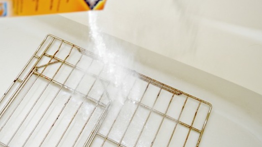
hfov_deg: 47.2
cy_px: 65
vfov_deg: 27.7
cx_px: 110
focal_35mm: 43
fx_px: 299
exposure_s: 1/60
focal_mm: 22
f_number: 3.5
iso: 900
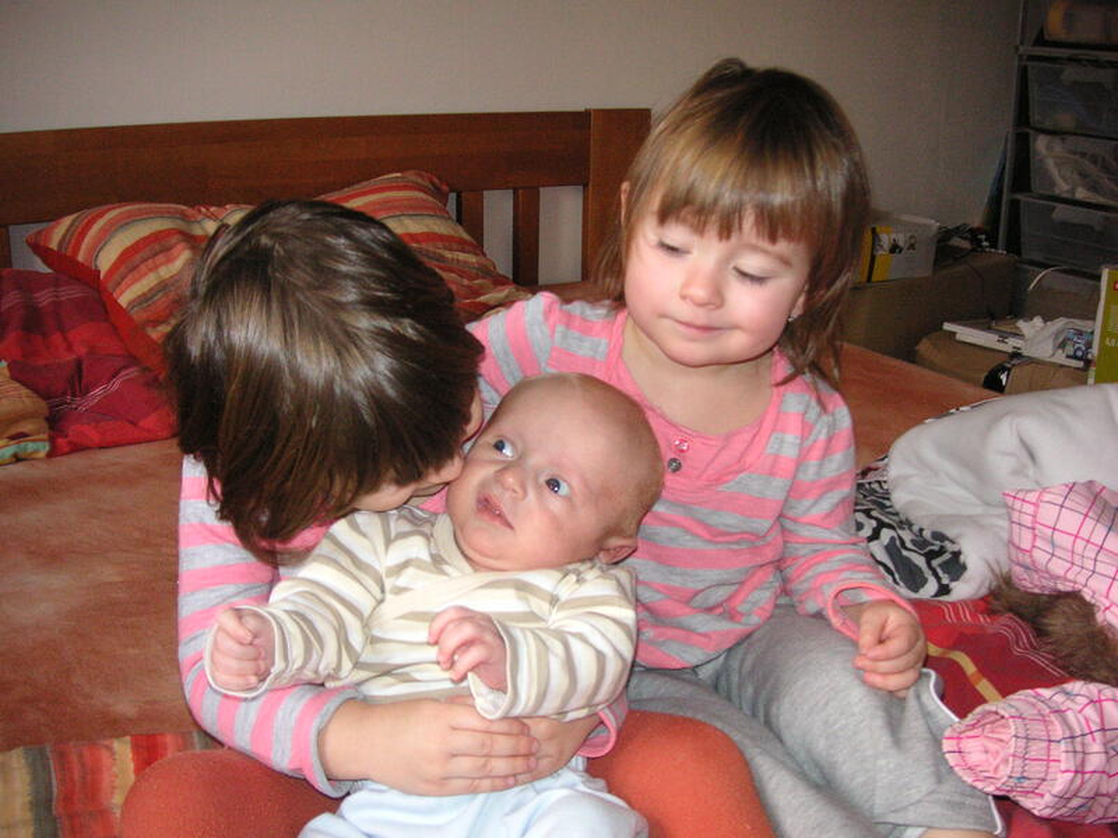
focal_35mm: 37
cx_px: 559
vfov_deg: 38.7
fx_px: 1195
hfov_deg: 50.1
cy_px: 419
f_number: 2.8
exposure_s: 1/45
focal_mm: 6.1
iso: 160
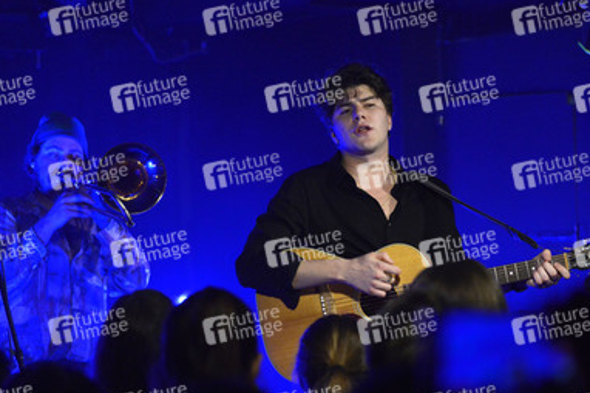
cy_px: 210
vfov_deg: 14.8
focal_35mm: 92
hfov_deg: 22.2
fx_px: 1506
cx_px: 263
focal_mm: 78
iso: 6400
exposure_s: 1/250
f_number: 2.8
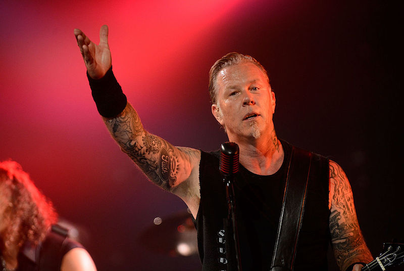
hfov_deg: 4.9
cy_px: 136
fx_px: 4720
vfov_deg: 3.3
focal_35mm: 420
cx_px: 202
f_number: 4.5
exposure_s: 1/500
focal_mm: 420
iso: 2500
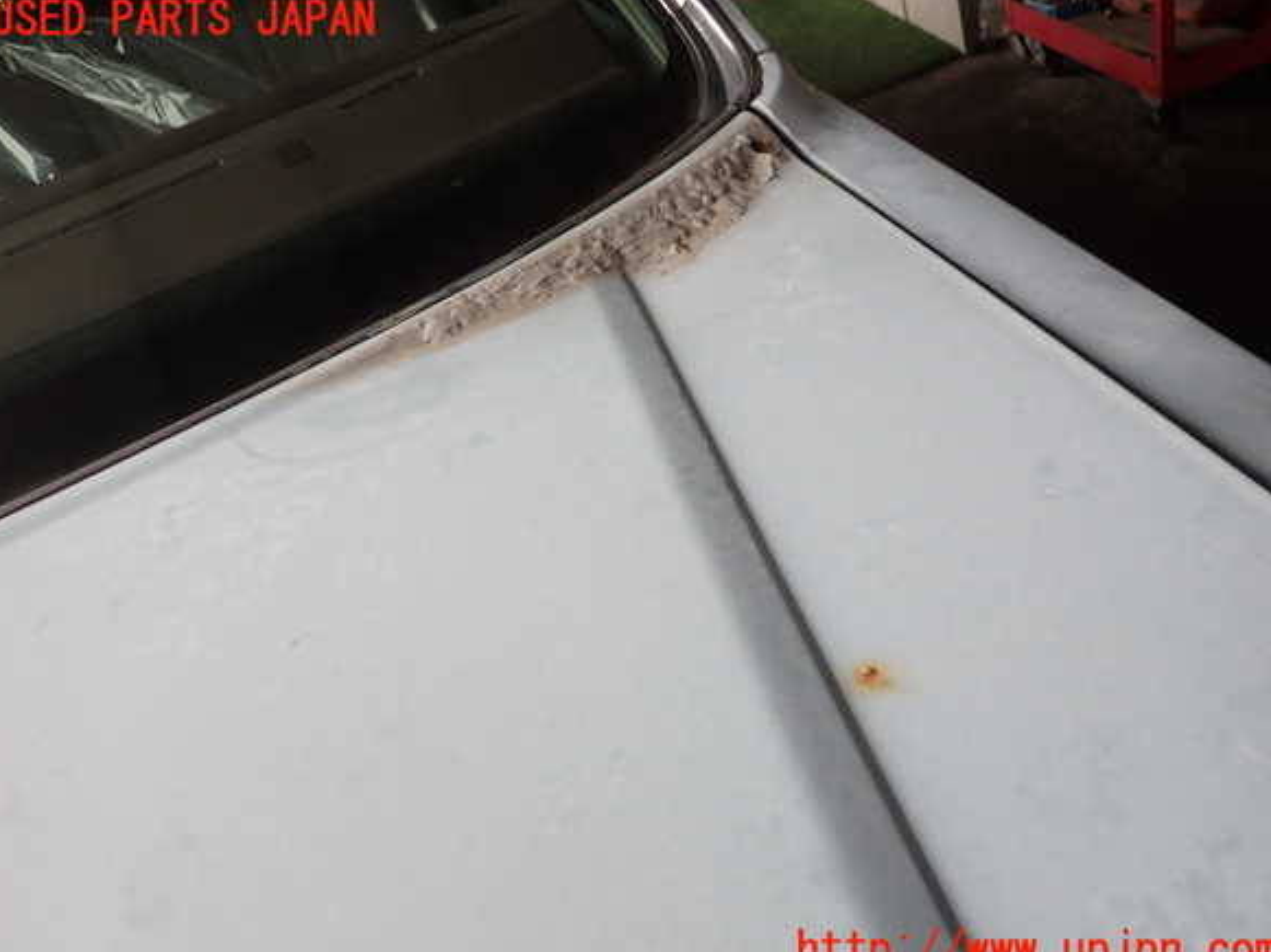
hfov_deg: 58.4
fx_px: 1138
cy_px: 486
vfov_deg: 45.4
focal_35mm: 31
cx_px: 634
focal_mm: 5.4
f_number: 2.3
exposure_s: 1/100
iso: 100
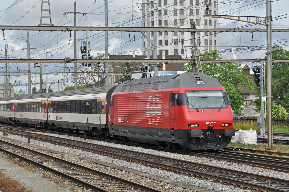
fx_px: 842
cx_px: 144
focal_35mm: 105
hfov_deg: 19.5
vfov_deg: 13.0
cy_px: 96
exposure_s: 1/1000
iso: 250
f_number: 5.6
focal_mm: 70
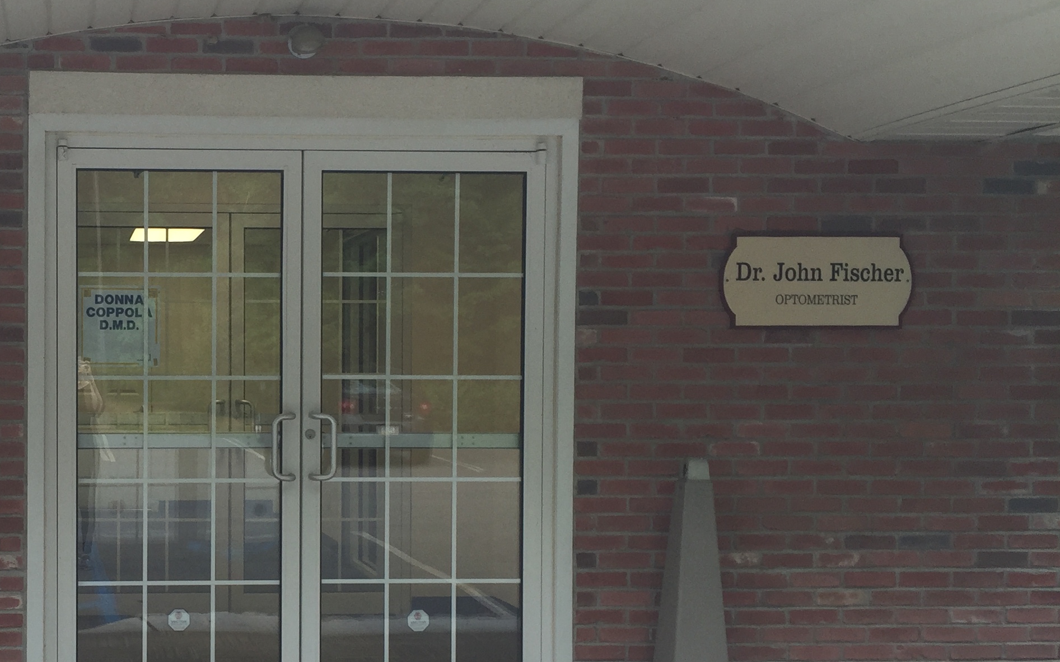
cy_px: 424
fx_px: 1531
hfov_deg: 36.3
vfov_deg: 24.3
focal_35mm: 53
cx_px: 148
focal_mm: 4.15
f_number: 2.2
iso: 32
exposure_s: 1/132
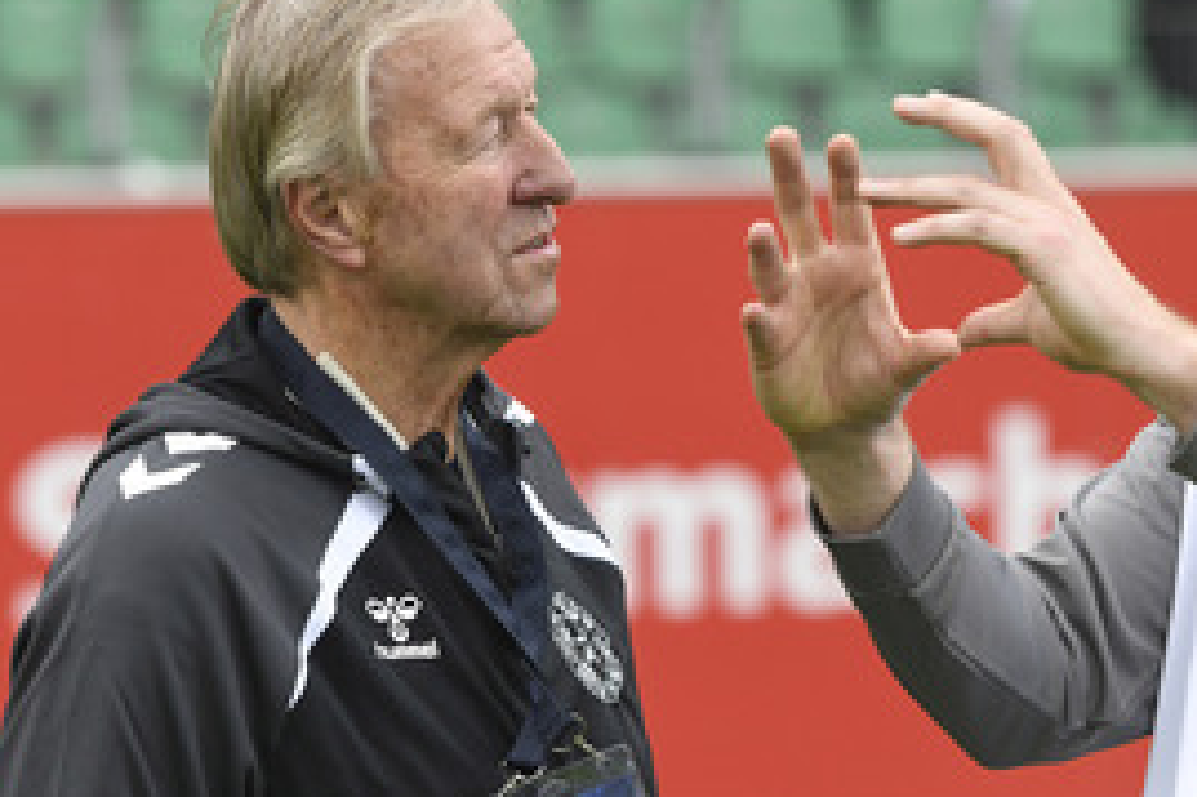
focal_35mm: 243
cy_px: 281
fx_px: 8075
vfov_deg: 5.6
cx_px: 888
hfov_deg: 8.5
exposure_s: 1/2500
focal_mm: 145
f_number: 4.5
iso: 1000
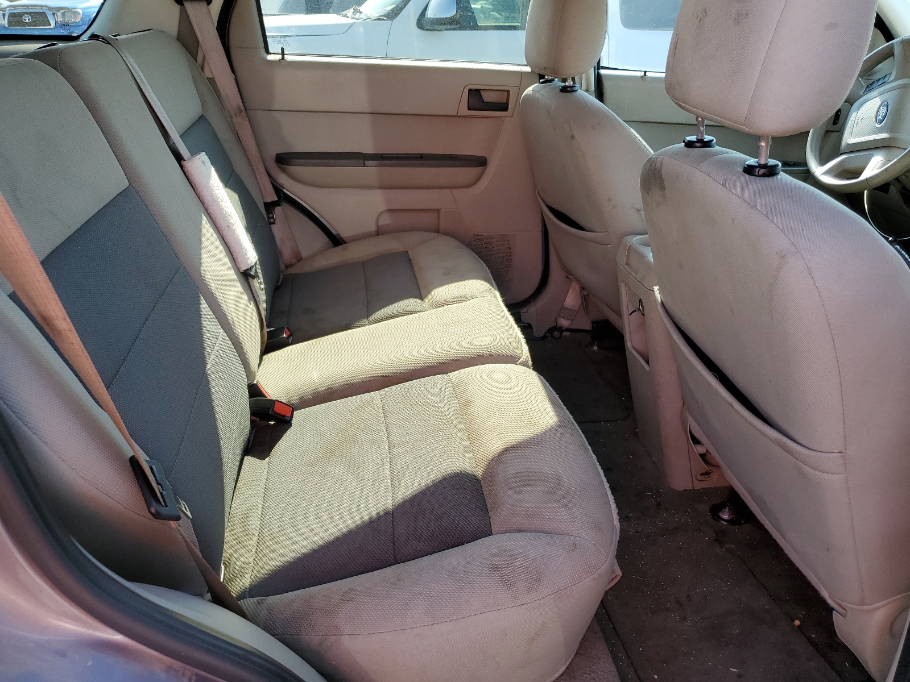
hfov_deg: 67.3
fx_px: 683
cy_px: 341
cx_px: 455
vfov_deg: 53.1
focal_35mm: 26
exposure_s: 1/256
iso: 50
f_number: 1.5
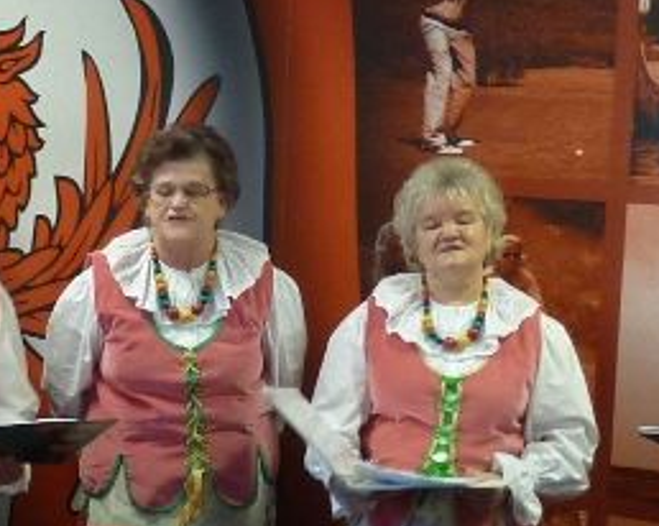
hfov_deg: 19.5
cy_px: 301
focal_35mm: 97
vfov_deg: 15.8
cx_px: 115
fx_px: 1890
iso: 200
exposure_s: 1/15
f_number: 3.3
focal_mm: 4.1
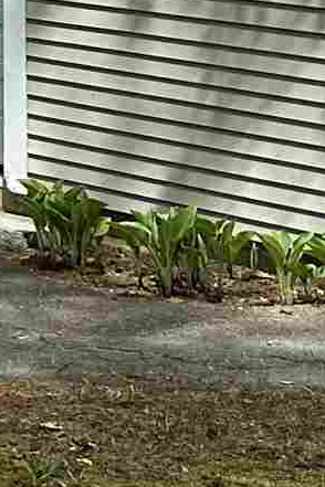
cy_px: -351
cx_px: -1068
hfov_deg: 6.2
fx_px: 2356
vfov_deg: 11.1
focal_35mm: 174
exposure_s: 1/2469
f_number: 1.78
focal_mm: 6.86
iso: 80
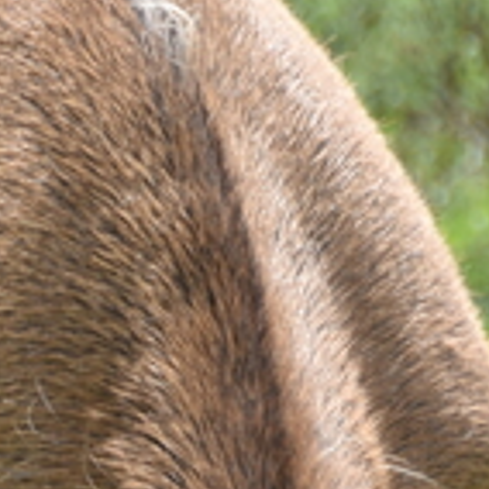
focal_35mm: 1613
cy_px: 613
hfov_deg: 1.1
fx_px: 25779
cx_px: -331
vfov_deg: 1.1
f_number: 5.6
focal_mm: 210
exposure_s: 1/500
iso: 220
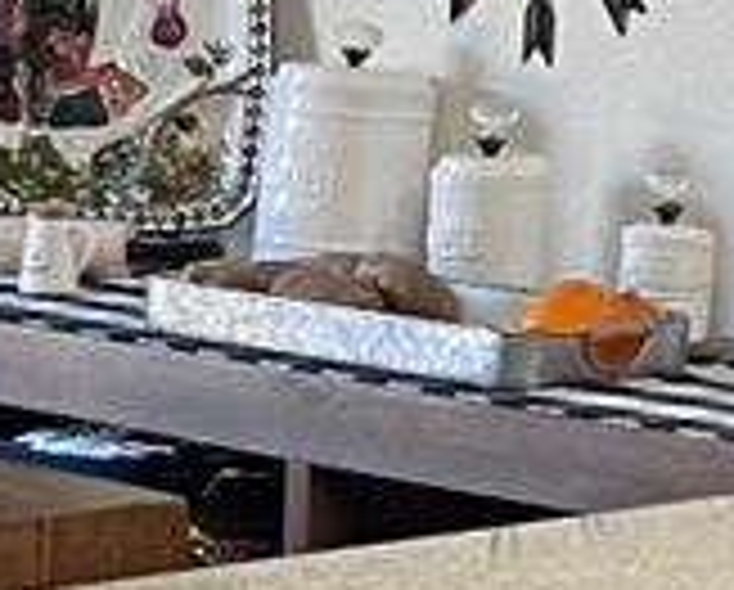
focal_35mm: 233
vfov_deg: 6.6
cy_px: 784
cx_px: -543
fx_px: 5071
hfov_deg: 8.0
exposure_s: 1/60
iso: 160
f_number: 1.5
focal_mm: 5.7
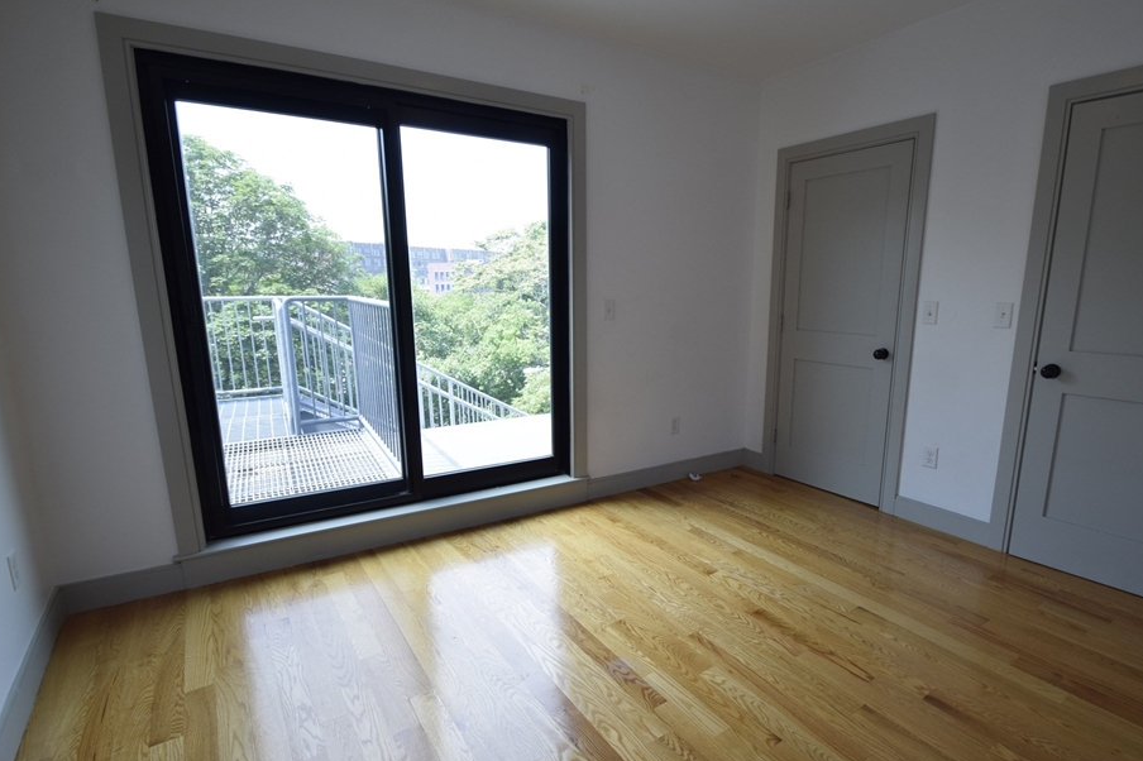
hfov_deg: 93.1
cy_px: 389
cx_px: 616
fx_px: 540
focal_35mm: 17
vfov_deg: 70.4
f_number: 6.3
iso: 400
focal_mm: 10
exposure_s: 1/160
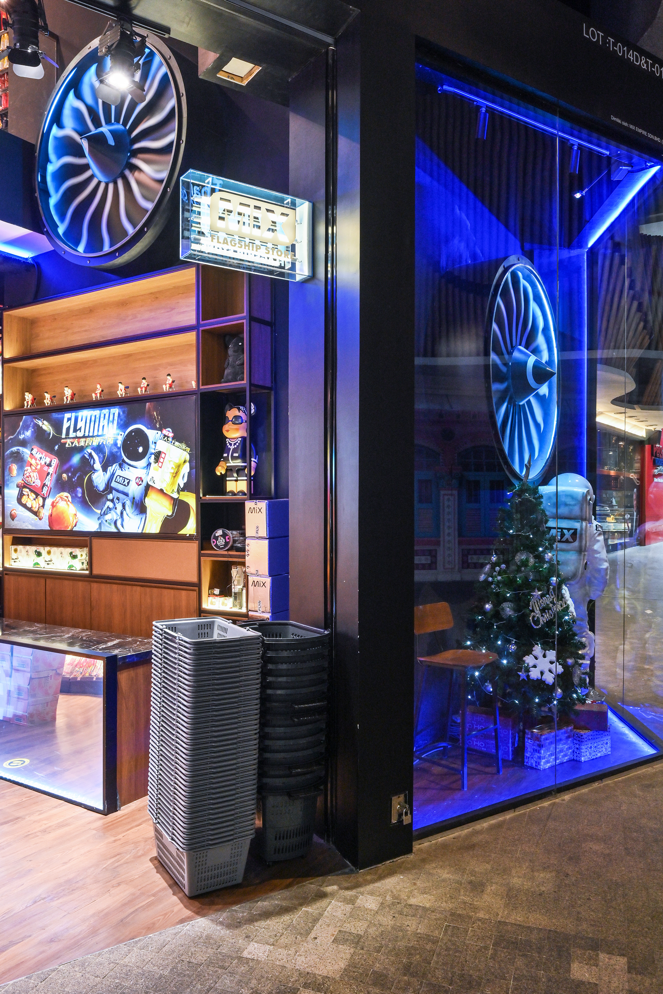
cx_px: 332
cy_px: 497
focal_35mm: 26
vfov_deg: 70.4
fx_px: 704
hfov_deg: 50.4
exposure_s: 1/20
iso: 800
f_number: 11
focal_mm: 25.5
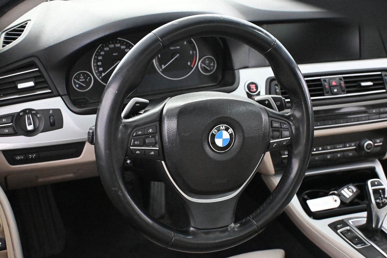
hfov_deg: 43.6
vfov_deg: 29.9
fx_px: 484
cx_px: 194
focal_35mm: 45
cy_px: 129
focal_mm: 30
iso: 11400
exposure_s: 1/60
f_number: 4.8
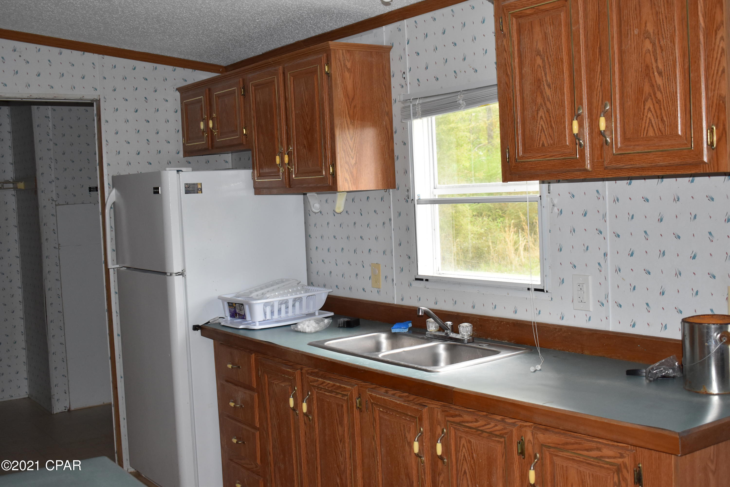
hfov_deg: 46.4
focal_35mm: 42
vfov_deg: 31.9
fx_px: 852
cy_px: 244
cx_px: 365
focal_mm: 28
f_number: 5
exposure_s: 1/100
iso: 800
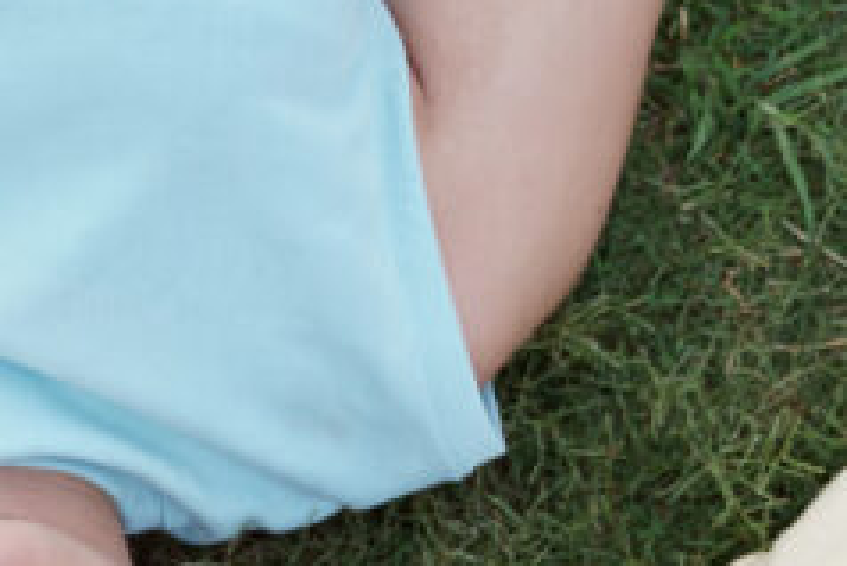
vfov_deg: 7.7
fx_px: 4049
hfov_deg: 11.7
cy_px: 1112
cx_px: -171
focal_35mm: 172
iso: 640
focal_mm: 40
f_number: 2.8
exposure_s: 1/320
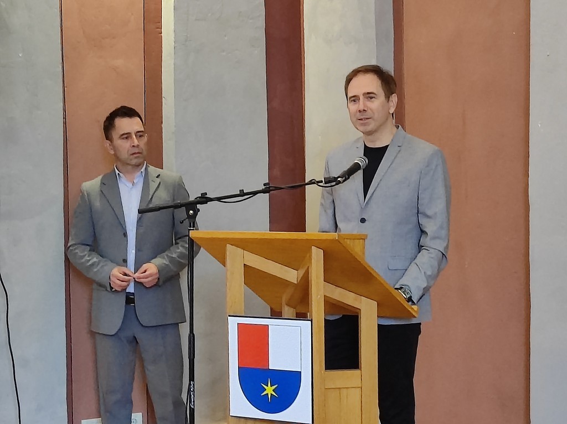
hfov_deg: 69.4
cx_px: 284
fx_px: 409
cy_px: 212
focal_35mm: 25
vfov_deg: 54.8
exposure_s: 1/33
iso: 1051
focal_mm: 4.7
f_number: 1.79
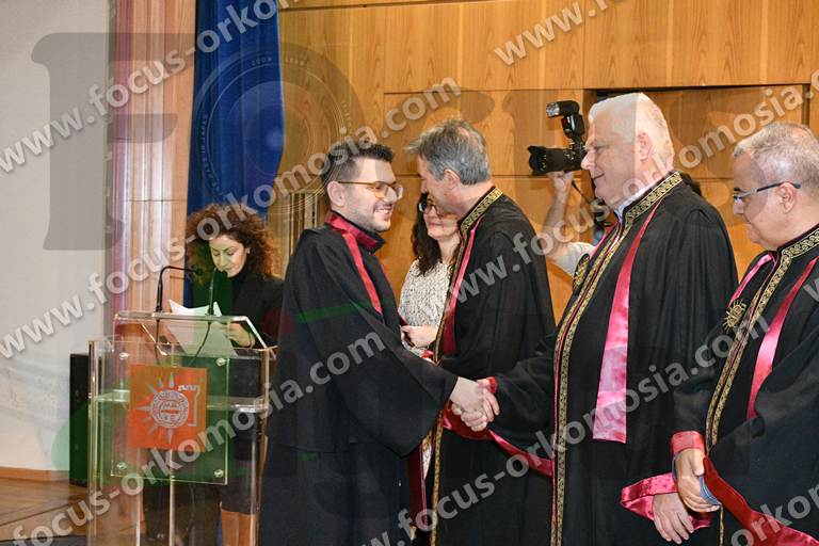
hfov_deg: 26.0
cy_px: 273
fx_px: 1774
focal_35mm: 78
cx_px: 410
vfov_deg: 17.5
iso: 8000
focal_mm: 52
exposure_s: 1/160
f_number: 8
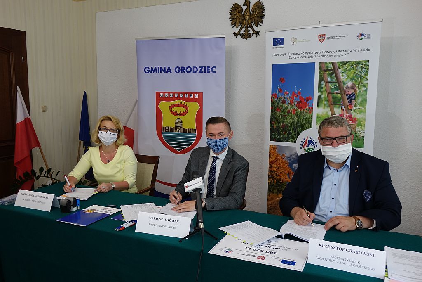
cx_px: 211
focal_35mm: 30
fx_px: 352
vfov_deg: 43.6
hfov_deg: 61.9
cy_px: 141
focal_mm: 10.91
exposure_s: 1/30
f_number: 2.8
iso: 250
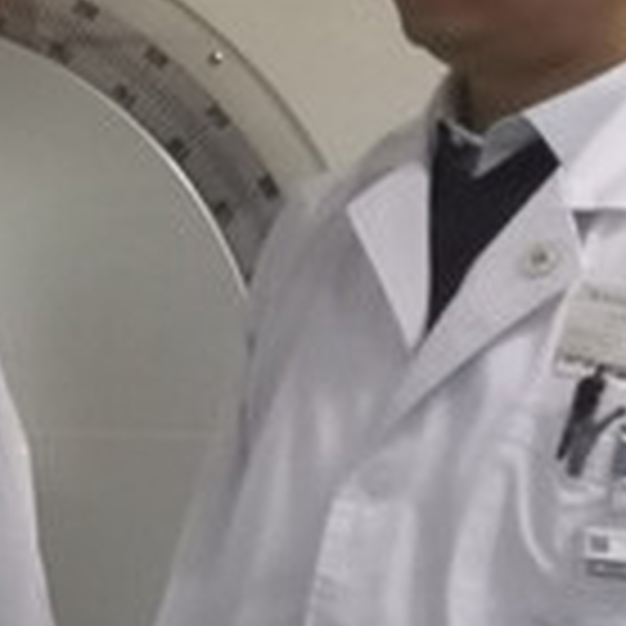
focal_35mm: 178
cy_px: 221
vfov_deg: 9.8
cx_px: -910
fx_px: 3642
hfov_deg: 8.8
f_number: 1.8
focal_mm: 3.95
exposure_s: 1/25
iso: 400
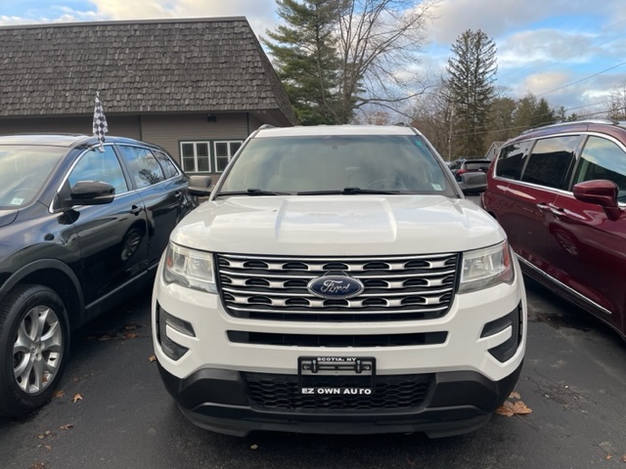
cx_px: 313
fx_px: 470
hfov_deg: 67.3
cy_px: 234
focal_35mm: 26
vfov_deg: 53.1
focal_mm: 4.2
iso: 32
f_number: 1.6
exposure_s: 1/504
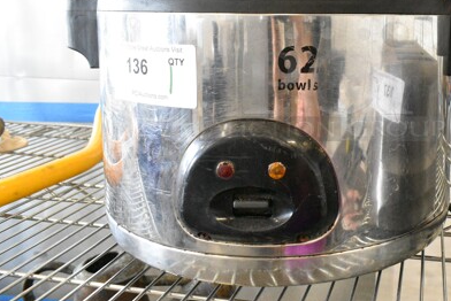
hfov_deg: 45.1
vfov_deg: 31.5
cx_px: 328
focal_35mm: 42
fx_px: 527
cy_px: 80
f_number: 5.6
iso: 6400
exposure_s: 1/125
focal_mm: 18
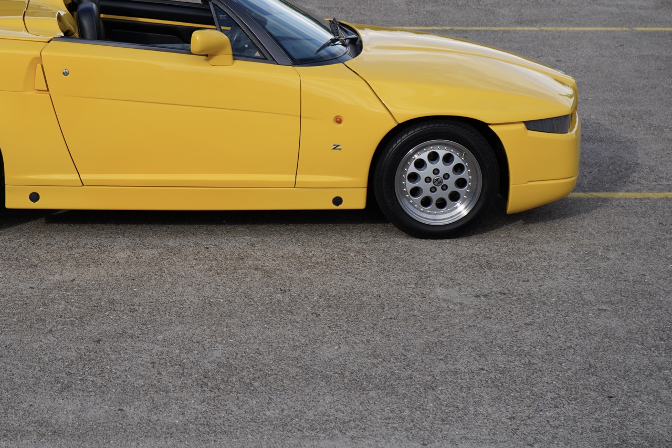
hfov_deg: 19.4
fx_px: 1960
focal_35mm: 105
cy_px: 145
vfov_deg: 13.0
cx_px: 204
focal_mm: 70
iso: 100
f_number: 7.1
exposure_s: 1/250
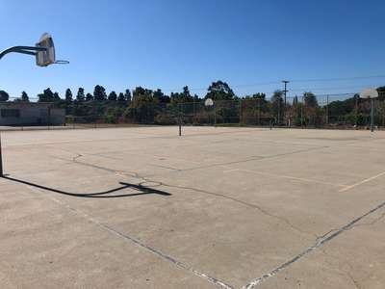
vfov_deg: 49.7
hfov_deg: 63.4
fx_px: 311
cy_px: 144
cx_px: 192
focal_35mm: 28
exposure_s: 1/3690
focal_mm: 4
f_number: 1.8
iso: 20
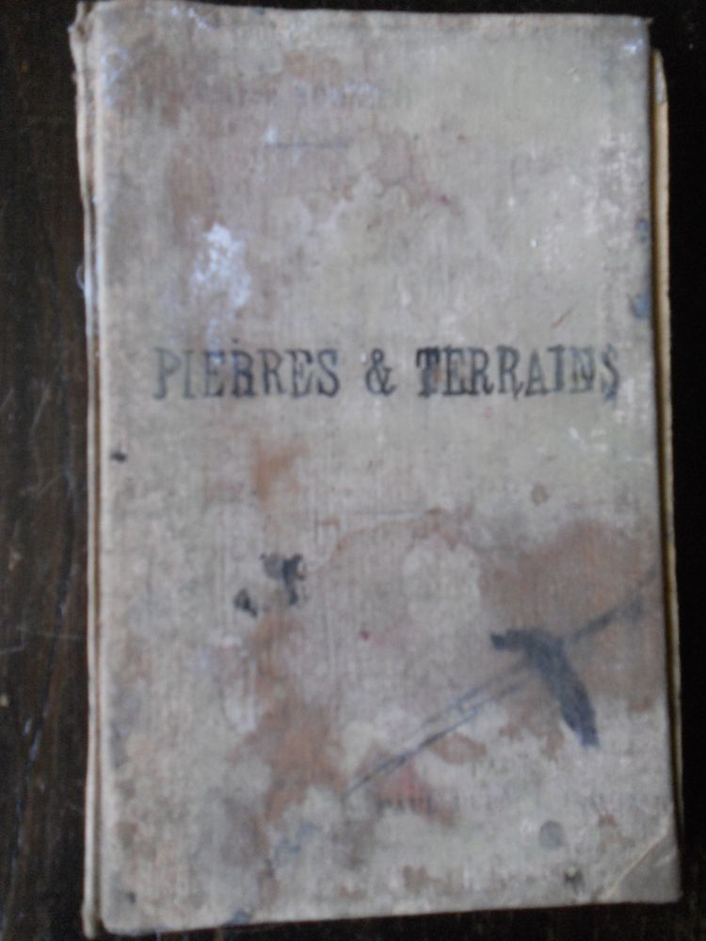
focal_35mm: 32
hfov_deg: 44.2
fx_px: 870
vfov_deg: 56.8
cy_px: 470
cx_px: 353
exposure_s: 1/30
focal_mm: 5.8
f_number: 3.5
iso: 400
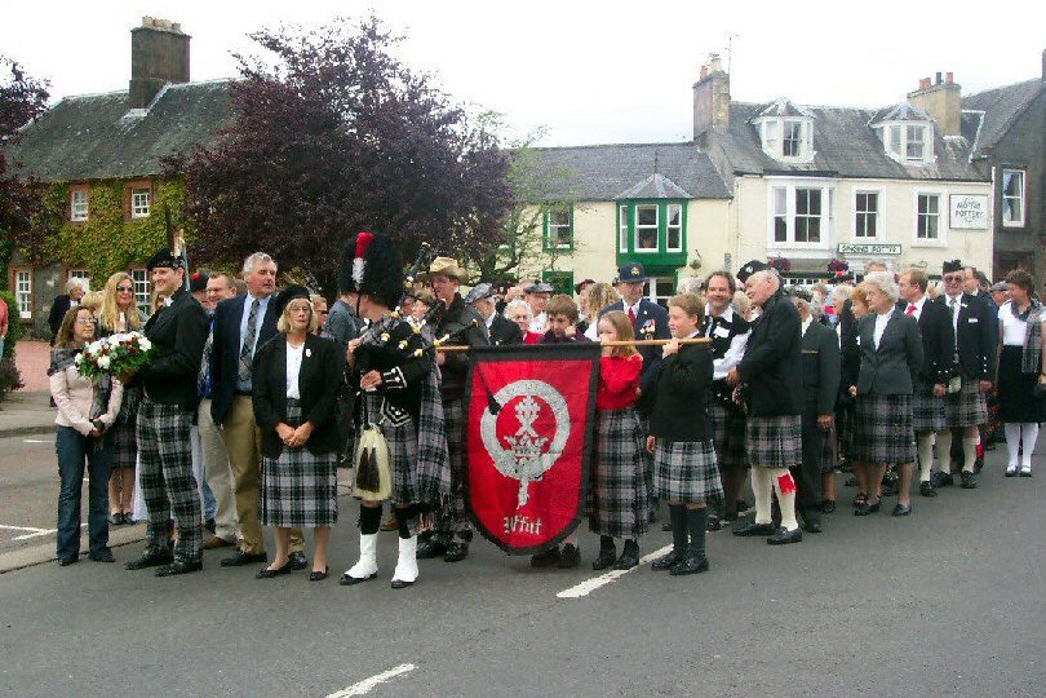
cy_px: 349
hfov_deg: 38.9
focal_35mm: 51
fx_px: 1482
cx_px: 523
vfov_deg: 26.5
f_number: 5.6
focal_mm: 10.7
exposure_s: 1/125
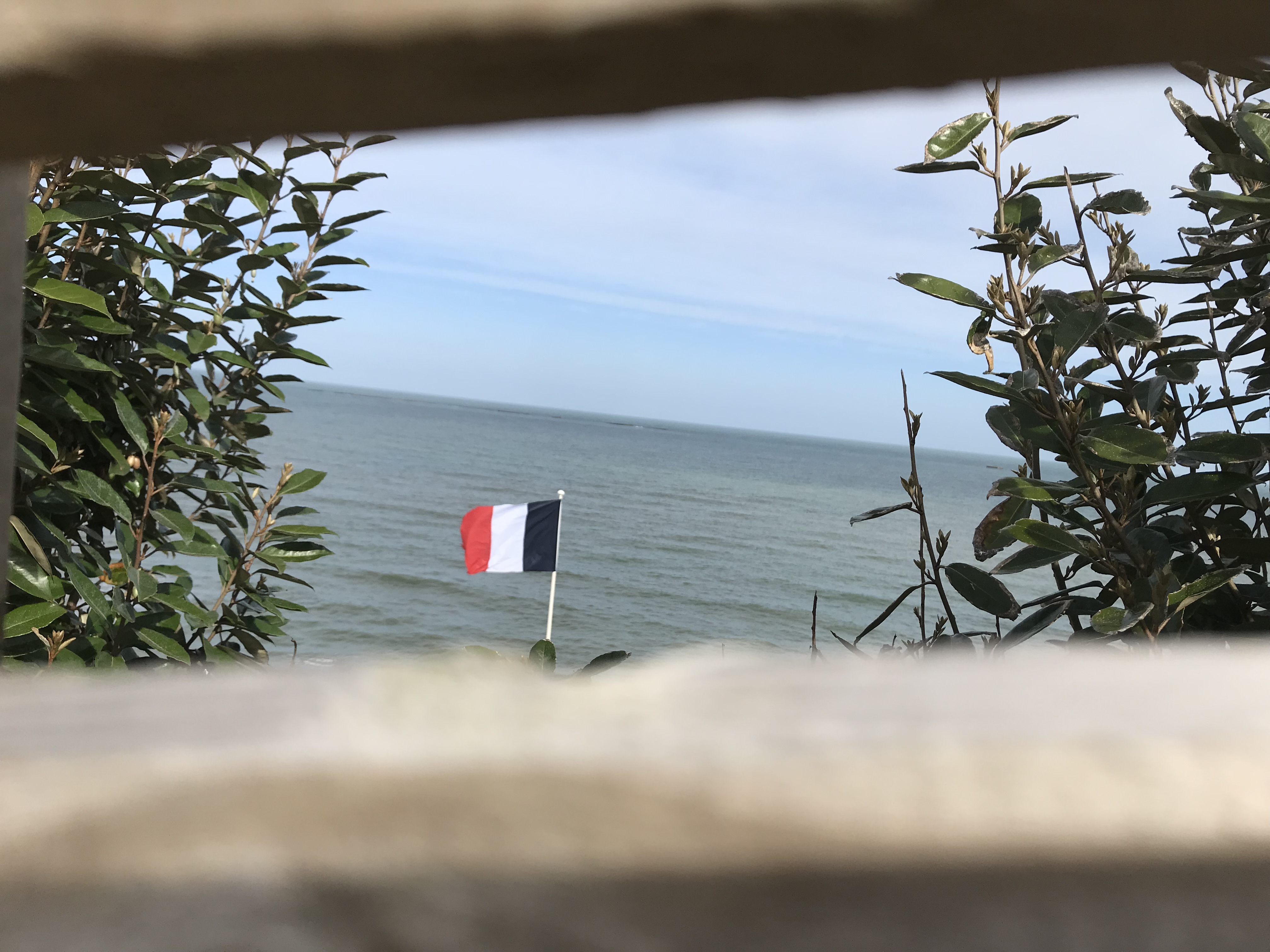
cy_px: 476
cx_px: 635
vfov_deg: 49.7
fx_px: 1027
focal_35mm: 28
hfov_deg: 63.4
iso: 20
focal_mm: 3.99
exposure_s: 1/3300
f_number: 1.8
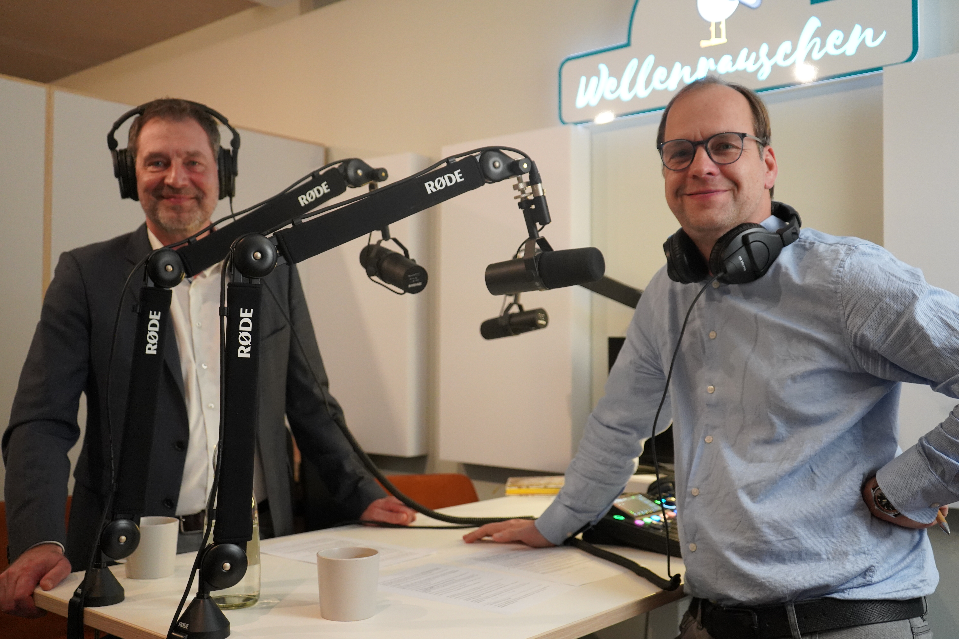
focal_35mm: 35
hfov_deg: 54.4
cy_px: 320
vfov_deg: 37.9
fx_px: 932
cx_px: 480
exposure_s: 1/160
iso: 4000
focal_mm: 35
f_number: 4
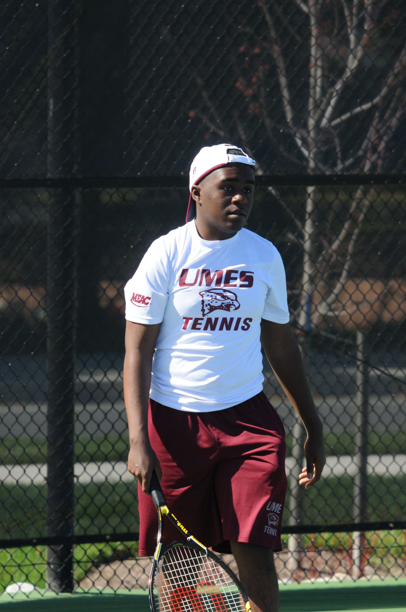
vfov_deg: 5.7
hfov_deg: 3.8
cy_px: 306
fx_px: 6106
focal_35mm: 360
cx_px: 203
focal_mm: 240
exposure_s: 1/1000
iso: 640
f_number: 7.1
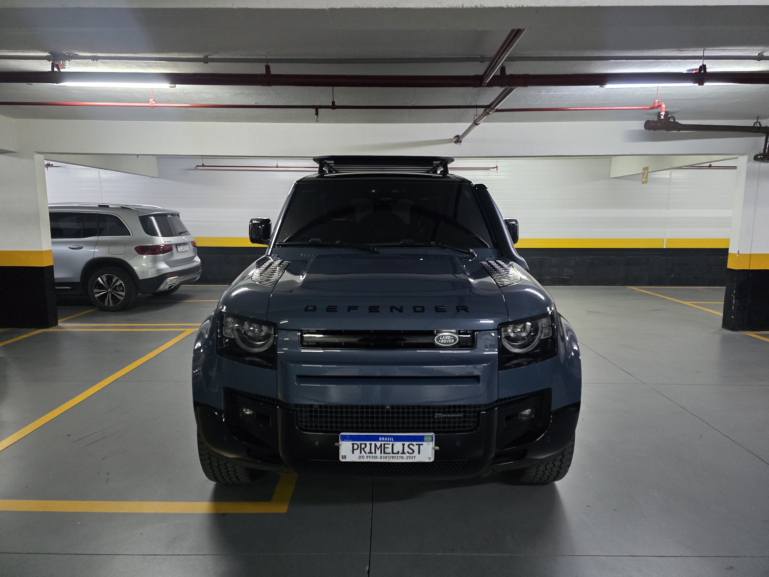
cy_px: 288
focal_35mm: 23
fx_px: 511
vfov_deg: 58.9
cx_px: 384
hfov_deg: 73.9
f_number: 1.7
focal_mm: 6.3
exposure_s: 1/40
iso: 1600
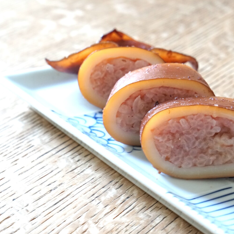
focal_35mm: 135
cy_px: 117
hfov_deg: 12.9
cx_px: 172
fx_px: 1032
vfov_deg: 12.9
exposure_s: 1/30
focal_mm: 70
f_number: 9
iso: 2000
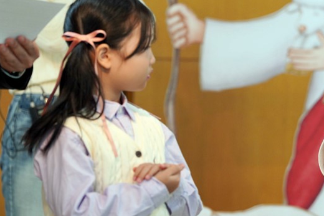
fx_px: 3070
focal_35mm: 341
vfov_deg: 4.0
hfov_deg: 6.0
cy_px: 135
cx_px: 264
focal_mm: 197
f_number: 4
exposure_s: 1/200
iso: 1000
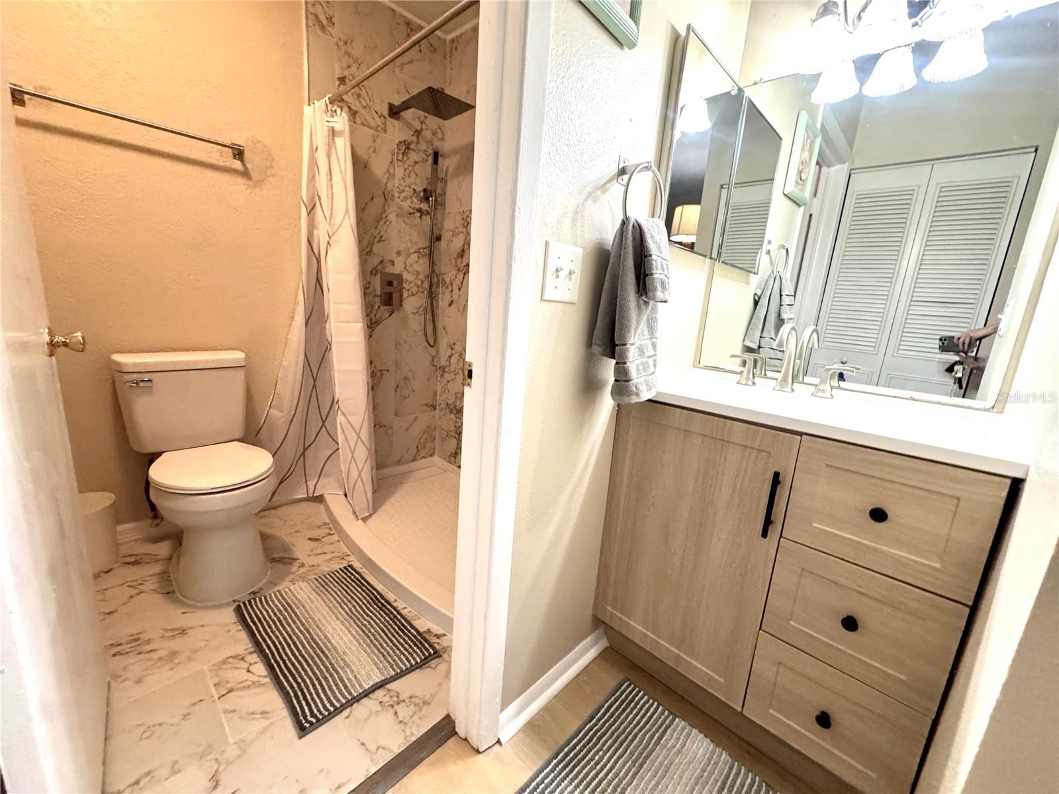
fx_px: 428
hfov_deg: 102.1
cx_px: 530
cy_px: 397
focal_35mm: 14
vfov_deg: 85.7
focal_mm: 2.22
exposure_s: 1/120
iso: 320
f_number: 2.2
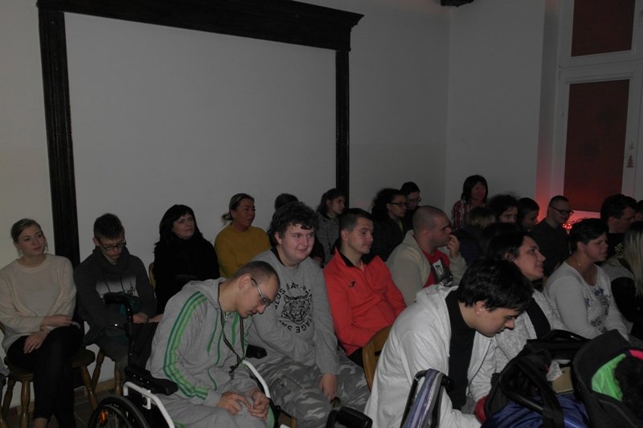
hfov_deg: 61.9
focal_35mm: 30
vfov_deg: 43.6
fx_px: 536
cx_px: 322
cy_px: 214
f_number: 5.6
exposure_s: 1/40
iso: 400
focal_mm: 20
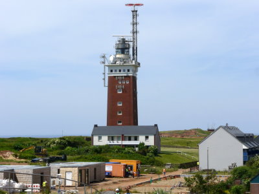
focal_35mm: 89
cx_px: 130
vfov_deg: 16.6
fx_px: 666
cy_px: 97
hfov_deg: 22.0
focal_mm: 14.7
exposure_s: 1/500
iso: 100
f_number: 7.1
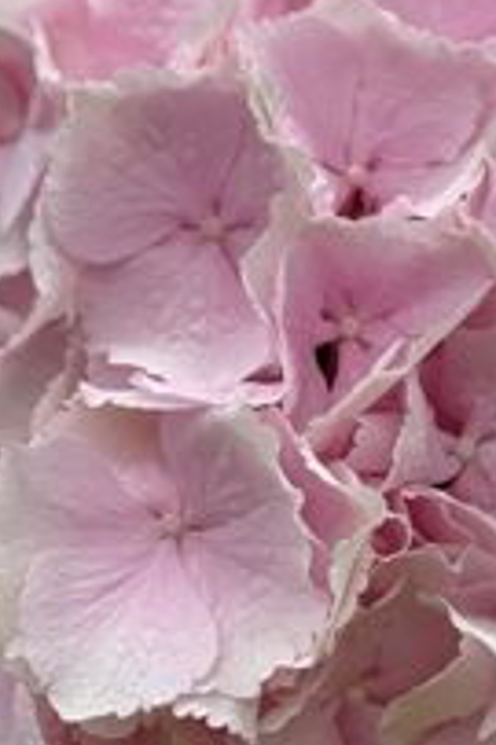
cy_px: 382
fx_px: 2898
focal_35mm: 140
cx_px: 411
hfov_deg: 9.8
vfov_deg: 14.7
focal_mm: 7.5
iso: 125
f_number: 2.2
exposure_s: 1/100
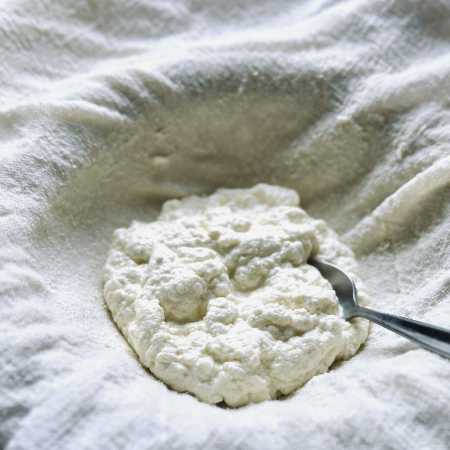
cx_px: 246
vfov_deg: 27.5
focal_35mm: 62
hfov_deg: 27.7
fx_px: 912
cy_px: 314
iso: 80
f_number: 1.78
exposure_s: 1/208
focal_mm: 6.86
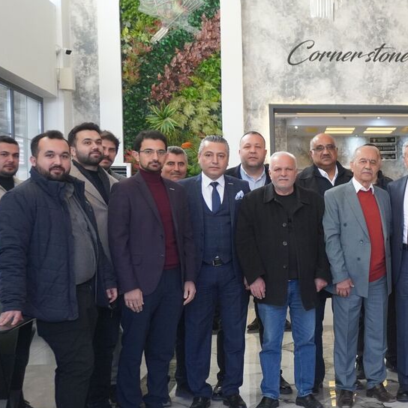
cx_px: 446
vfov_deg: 28.6
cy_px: 218
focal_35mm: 60
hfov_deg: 26.4
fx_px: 800
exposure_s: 1/160
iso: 1600
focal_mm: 20
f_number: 4
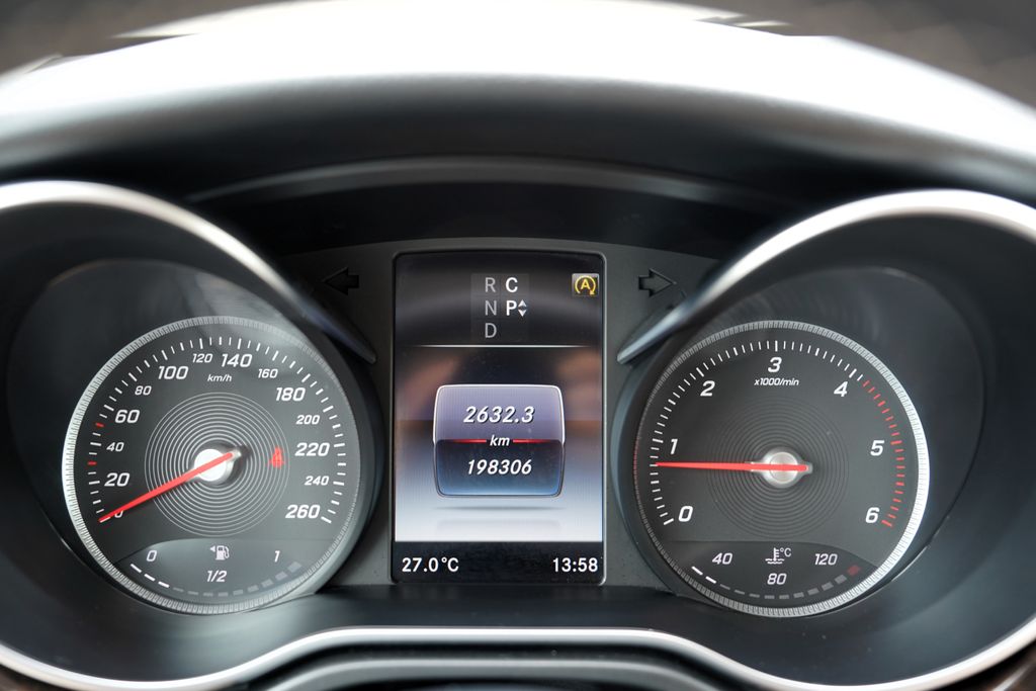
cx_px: 518
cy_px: 346
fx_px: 1094
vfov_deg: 35.1
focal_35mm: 38
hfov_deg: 50.7
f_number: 4
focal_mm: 38
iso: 320
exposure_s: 1/60
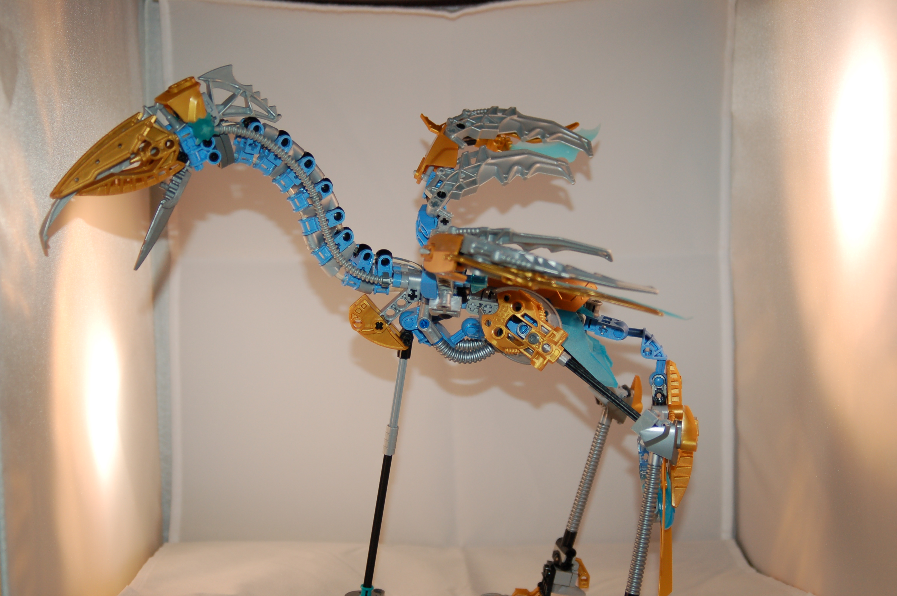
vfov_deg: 23.7
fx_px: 1419
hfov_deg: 35.1
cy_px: 298
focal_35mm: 57
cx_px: 448
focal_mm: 38
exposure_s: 1/60
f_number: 3.8
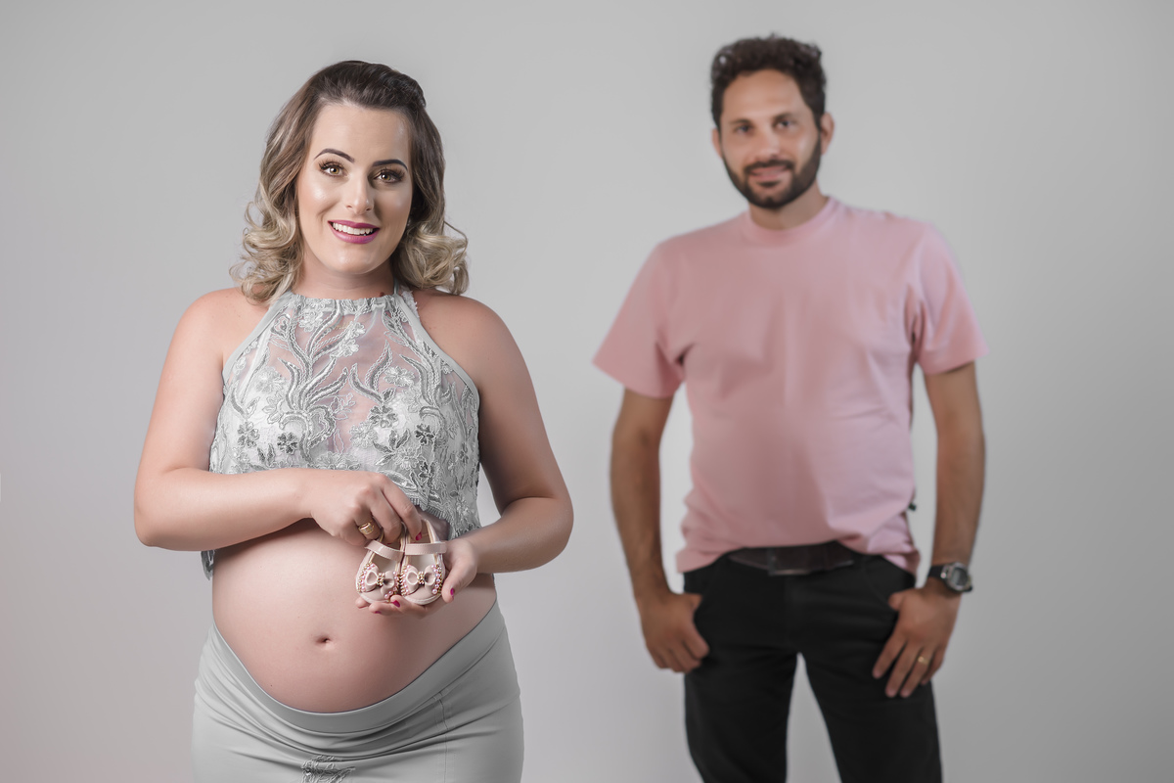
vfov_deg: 16.1
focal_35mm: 85
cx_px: 587
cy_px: 392
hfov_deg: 23.9
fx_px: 2772
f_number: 2.8
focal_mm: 85
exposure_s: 1/100
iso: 50
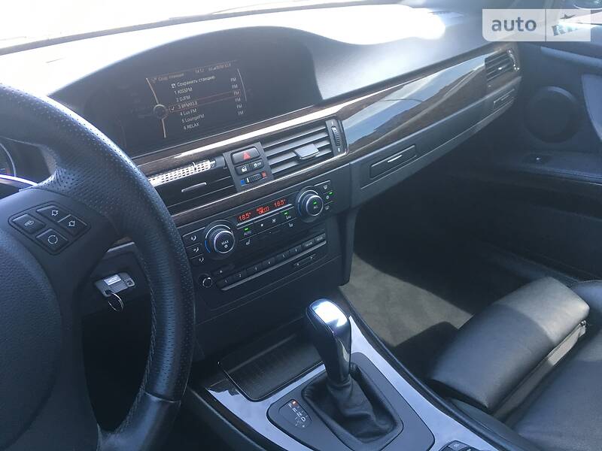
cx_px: 301
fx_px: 504
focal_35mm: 29
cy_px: 226
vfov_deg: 48.2
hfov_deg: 61.7
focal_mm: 4.2
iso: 50
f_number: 2.2
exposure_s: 1/33
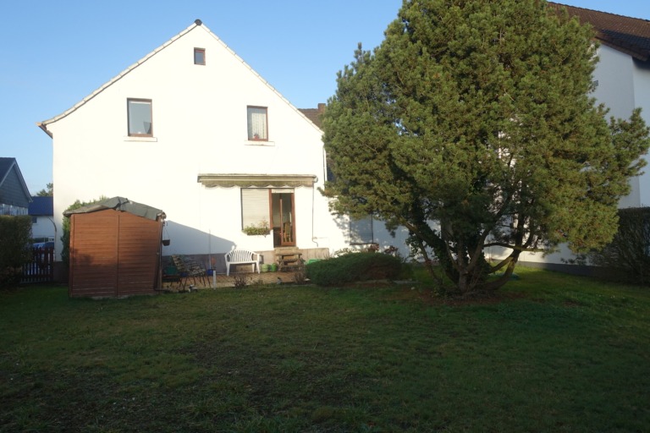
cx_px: 325
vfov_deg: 53.1
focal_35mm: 24
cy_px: 216
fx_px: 433
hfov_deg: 73.7
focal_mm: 8.8
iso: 125
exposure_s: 1/400
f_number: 4
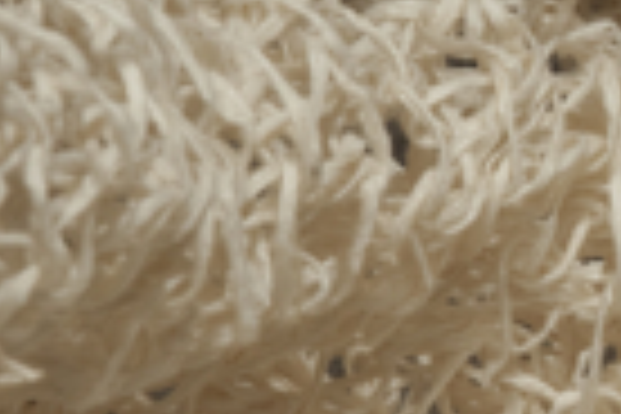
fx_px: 11801
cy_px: 272
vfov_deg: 2.0
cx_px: 1156
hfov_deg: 3.0
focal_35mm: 684
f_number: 22
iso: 100
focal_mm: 105
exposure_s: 1/200
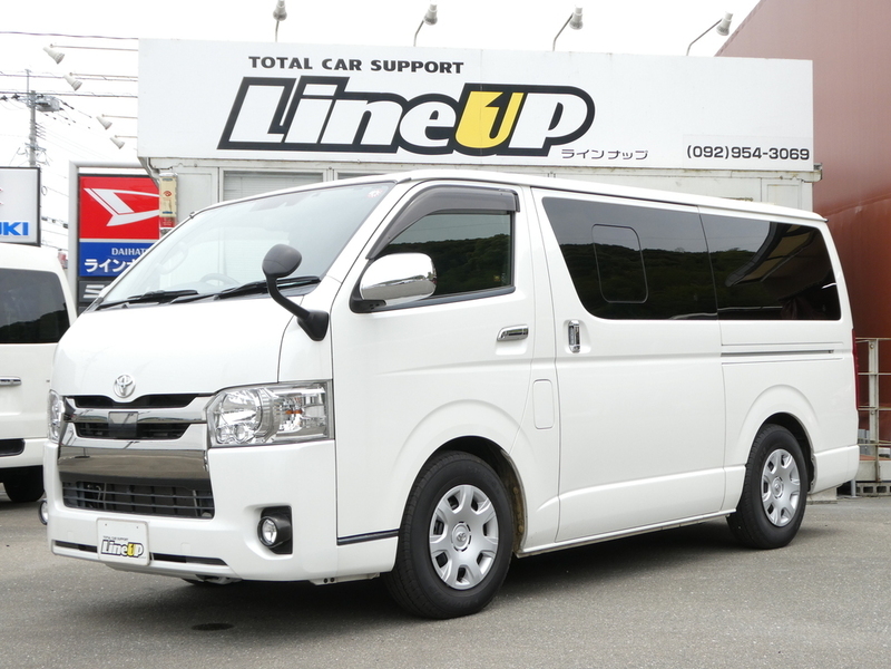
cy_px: 334
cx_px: 446
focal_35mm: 50
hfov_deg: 38.2
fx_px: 1287
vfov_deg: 29.1
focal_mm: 9
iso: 80
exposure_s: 1/250
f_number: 4.1
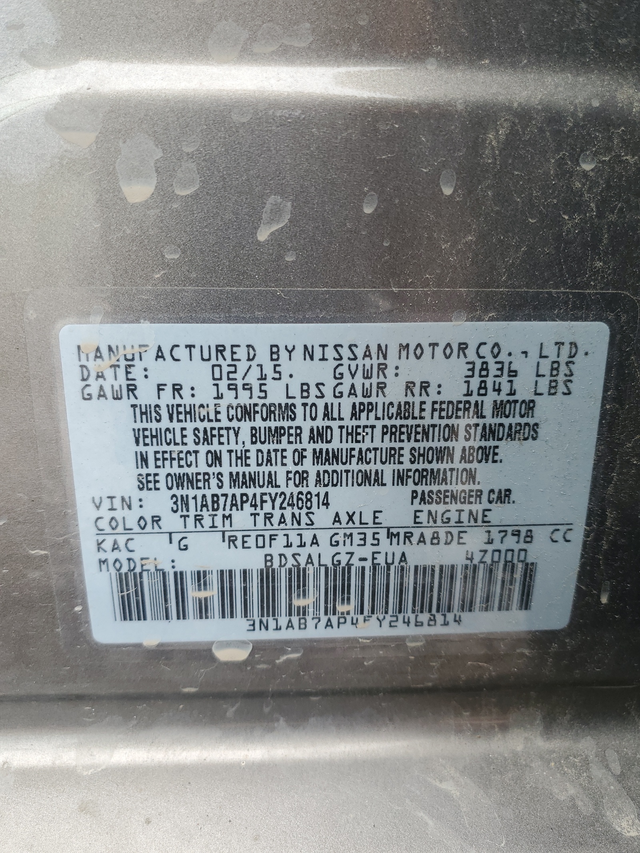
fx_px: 641
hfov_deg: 53.1
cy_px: 426
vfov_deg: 67.3
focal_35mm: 26
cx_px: 320
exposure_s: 1/263
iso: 50
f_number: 1.5
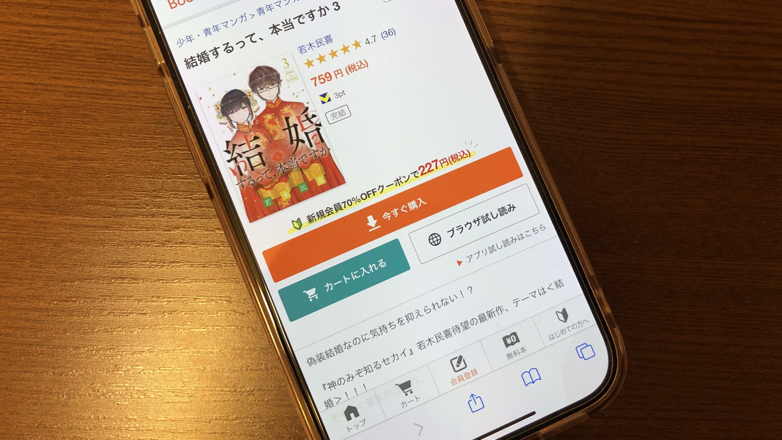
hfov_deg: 62.6
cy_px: 167
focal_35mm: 31
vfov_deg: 37.6
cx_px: 393
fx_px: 643
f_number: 1.8
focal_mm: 3.99
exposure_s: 1/17
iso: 40
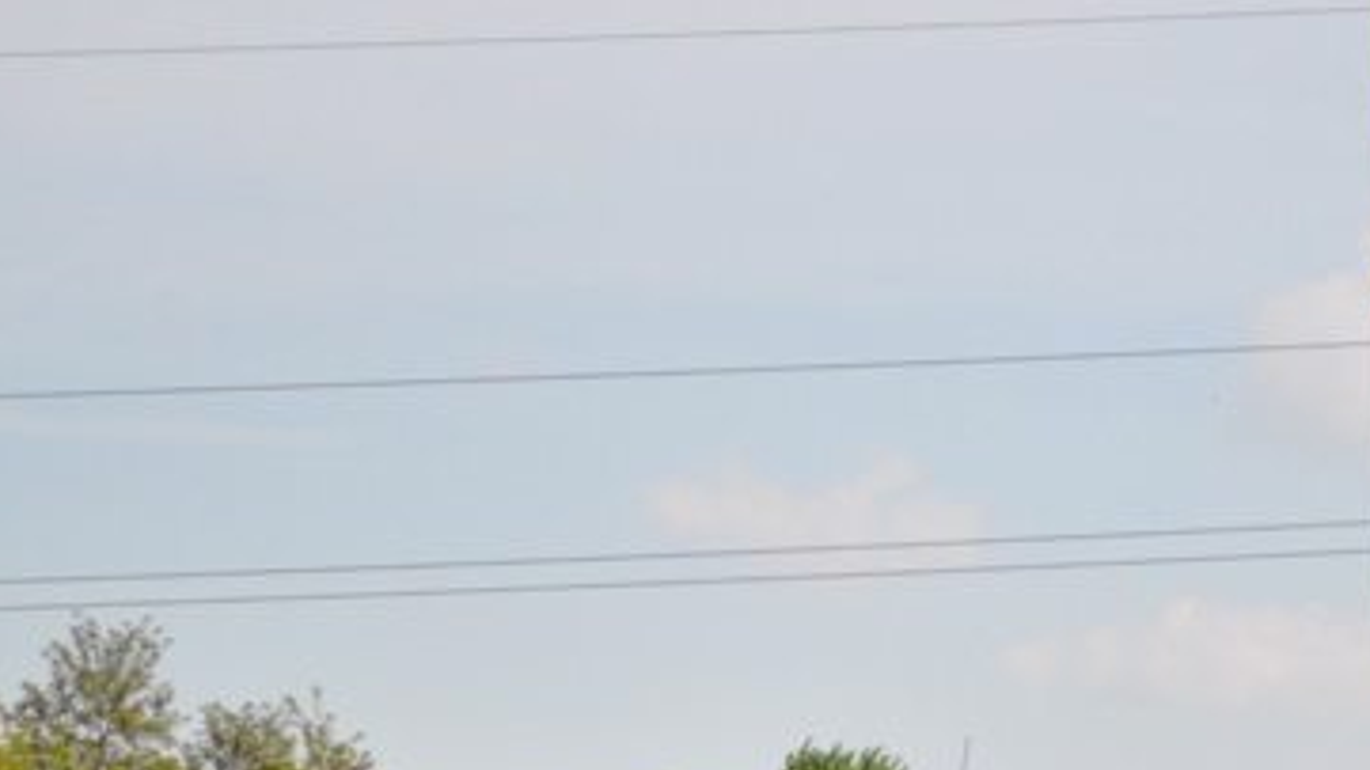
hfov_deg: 11.4
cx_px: 941
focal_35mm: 188
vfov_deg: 6.4
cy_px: 668
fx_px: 6829
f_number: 6.3
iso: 400
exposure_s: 1/1600
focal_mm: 48
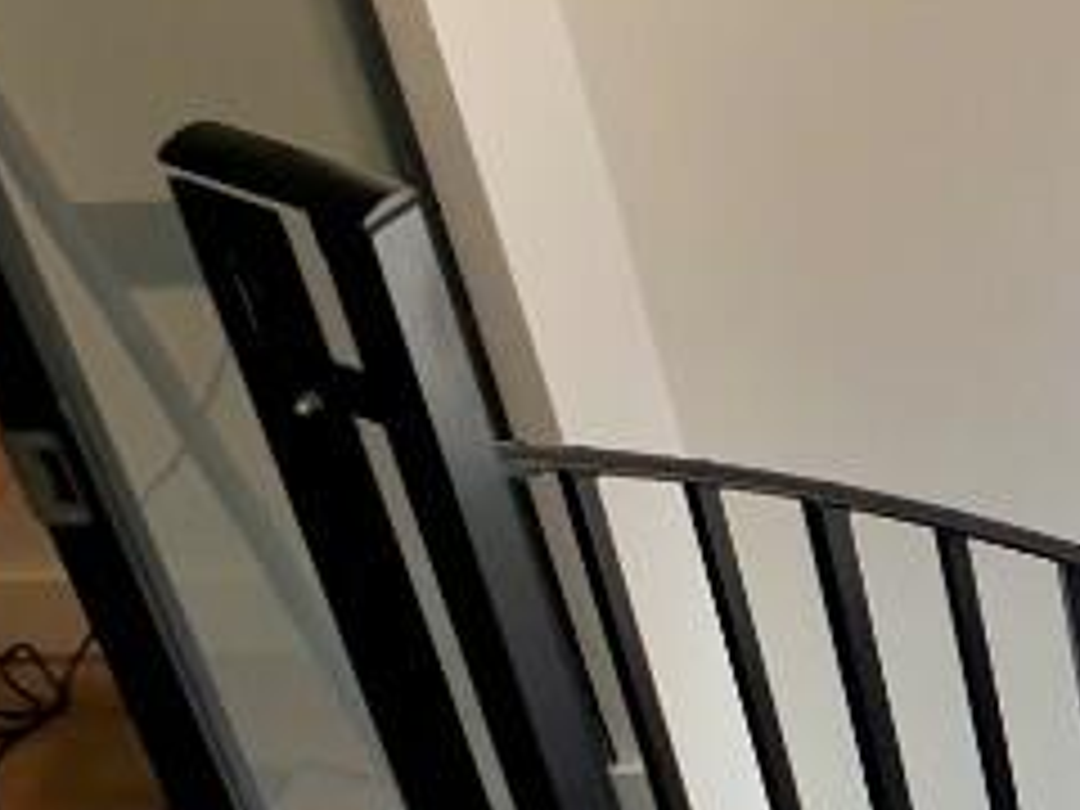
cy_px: 1354
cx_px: 1804
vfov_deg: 12.4
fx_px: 3463
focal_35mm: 111
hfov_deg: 15.7
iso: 50
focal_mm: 4.3
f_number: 2.4
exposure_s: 1/100
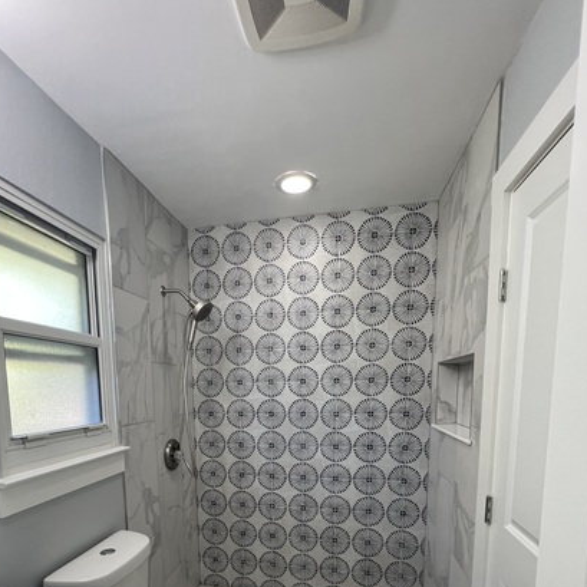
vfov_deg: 75.3
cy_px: 435
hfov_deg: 80.4
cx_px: 260
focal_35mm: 18
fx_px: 345
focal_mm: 1.57
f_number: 1.8
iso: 125
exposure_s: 1/60
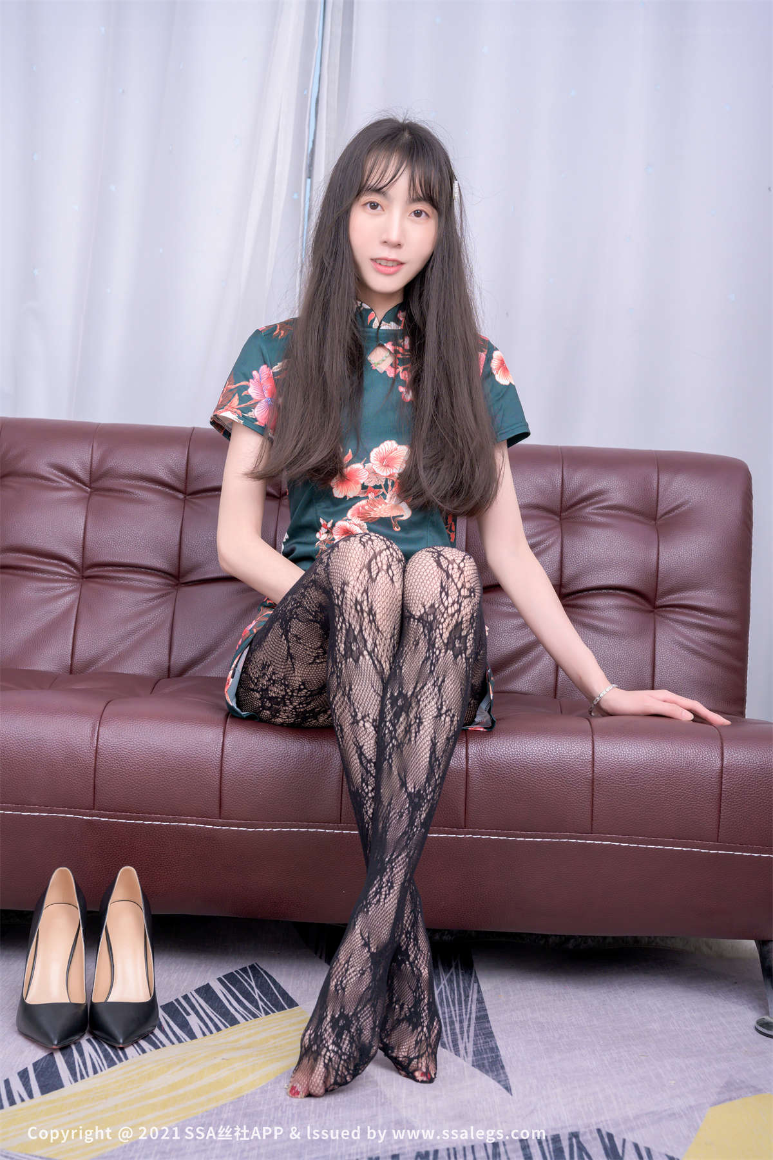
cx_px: 386
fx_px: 1417
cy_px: 580
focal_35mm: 44
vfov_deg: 44.5
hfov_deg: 30.5
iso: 320
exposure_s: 1/160
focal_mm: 44
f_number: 6.3
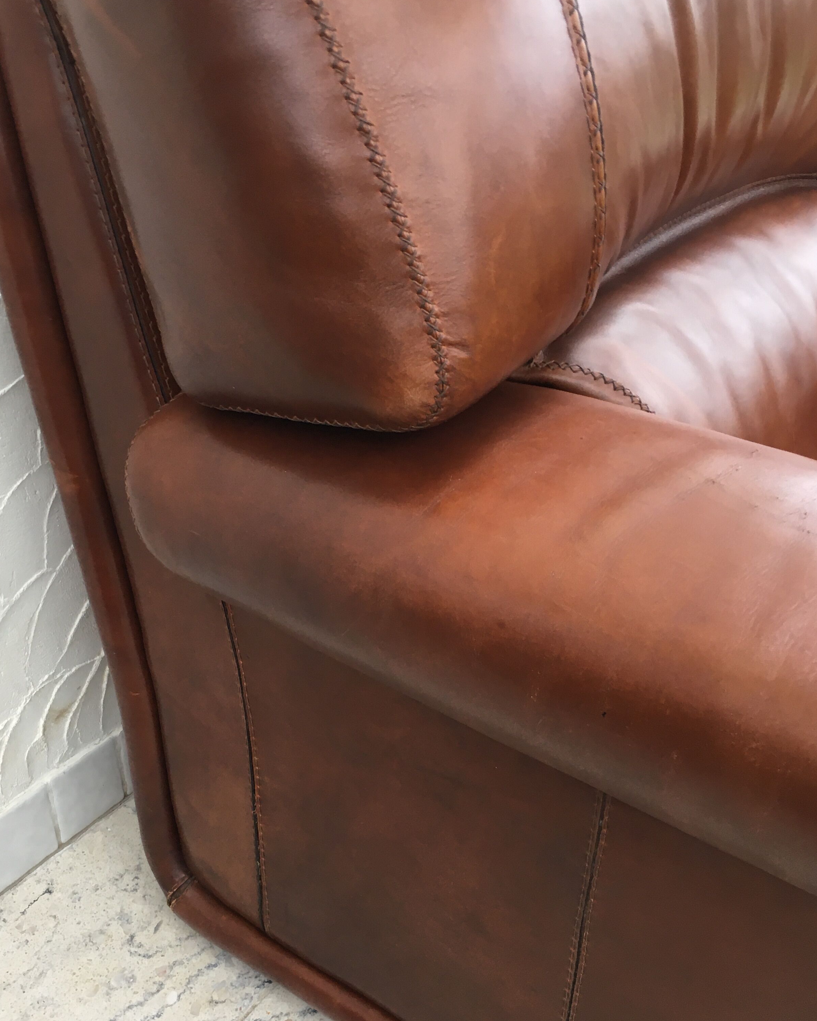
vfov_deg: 47.6
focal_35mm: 38
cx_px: 354
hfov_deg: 39.1
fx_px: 1148
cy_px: 616
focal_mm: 4.15
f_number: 2.2
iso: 64
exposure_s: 1/33
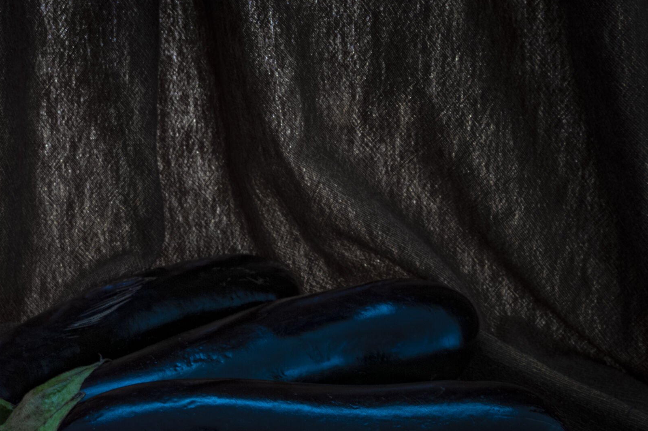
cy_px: 321
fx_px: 971
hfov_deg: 36.3
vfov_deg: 24.7
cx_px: 190
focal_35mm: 54
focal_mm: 24
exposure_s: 20
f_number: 18
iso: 200
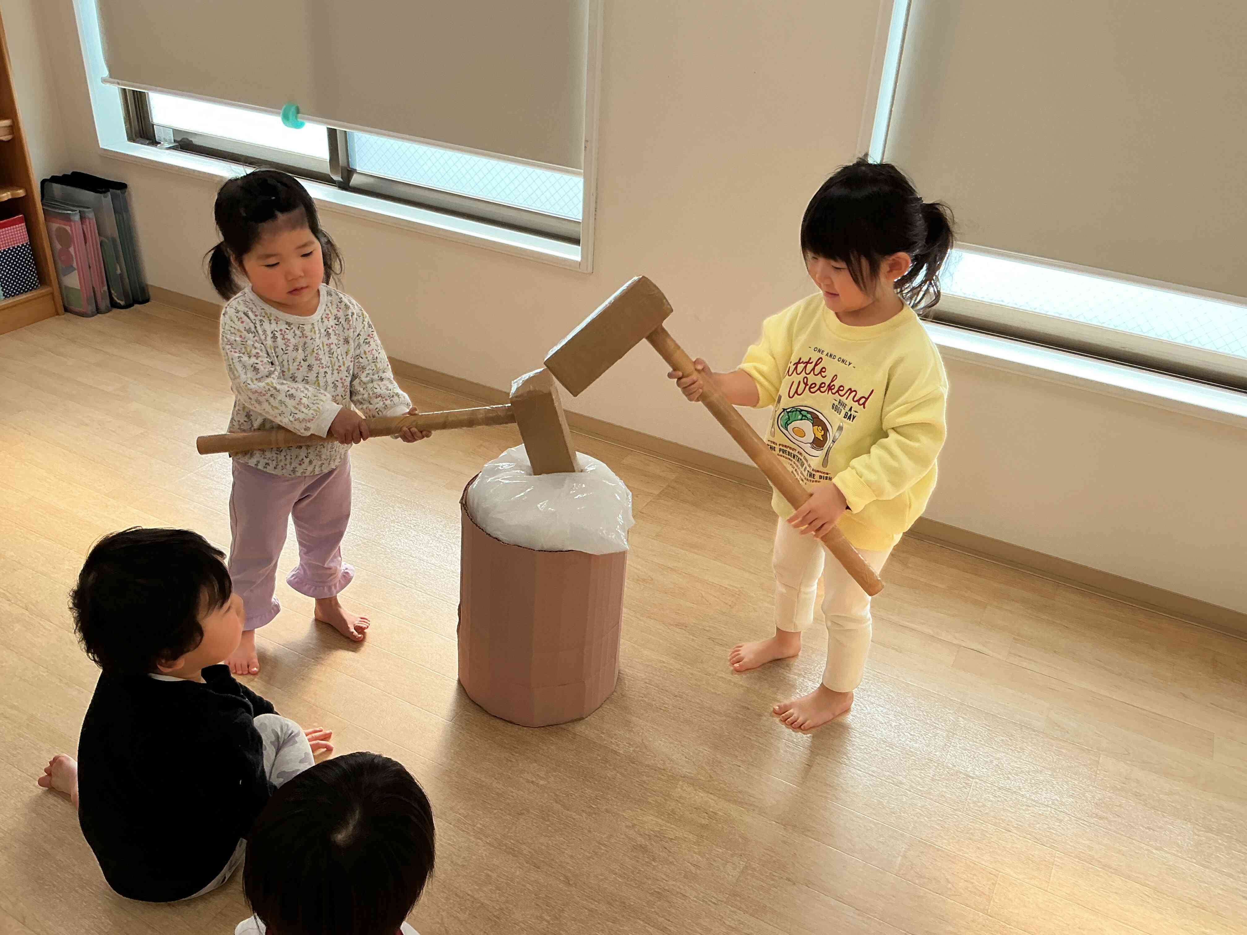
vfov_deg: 48.2
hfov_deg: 61.7
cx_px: 624
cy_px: 468
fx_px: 1045
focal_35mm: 29
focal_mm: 3
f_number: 1.8
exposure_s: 1/164
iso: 25
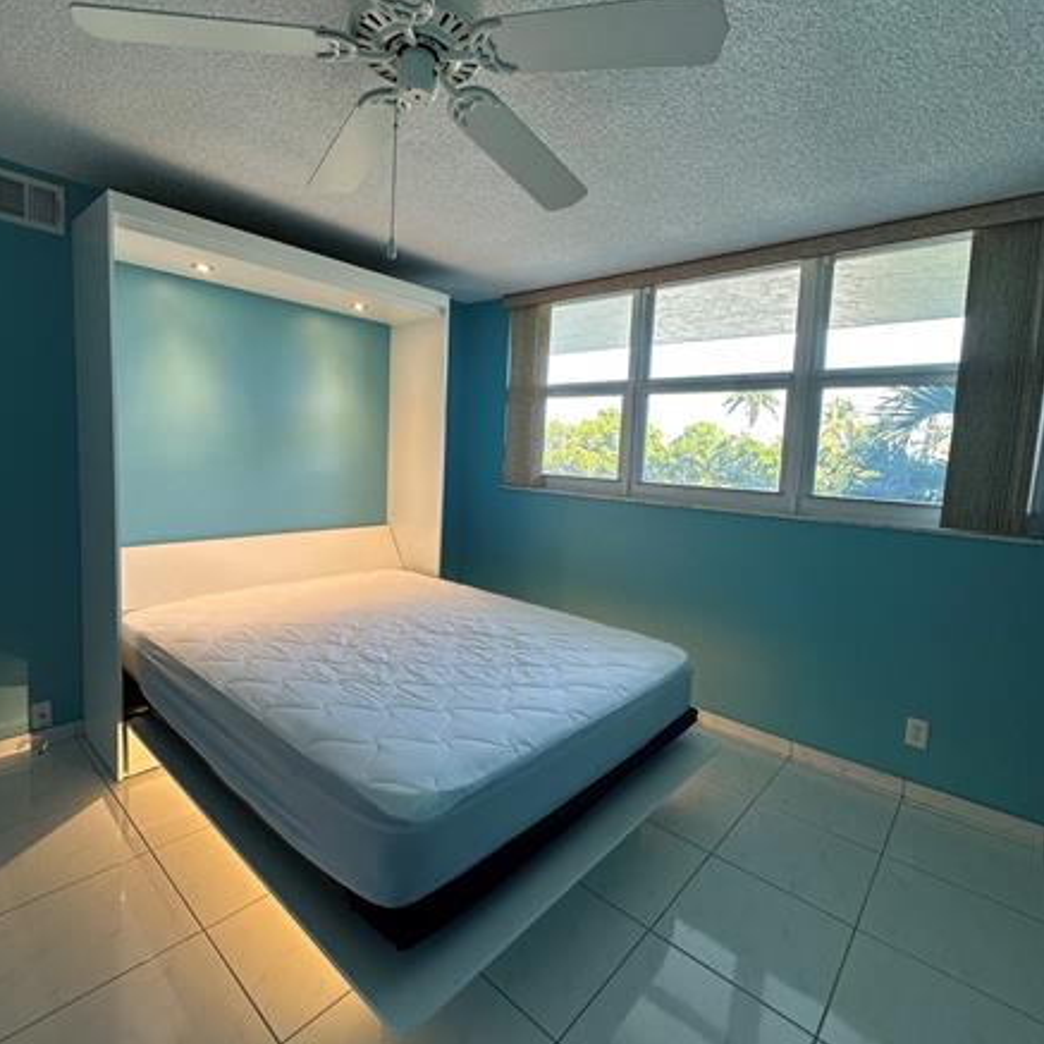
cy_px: 499
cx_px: 514
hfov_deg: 84.0
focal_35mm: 17
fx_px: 580
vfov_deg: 83.9
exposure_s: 1/120
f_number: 2.2
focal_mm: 2.22
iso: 125
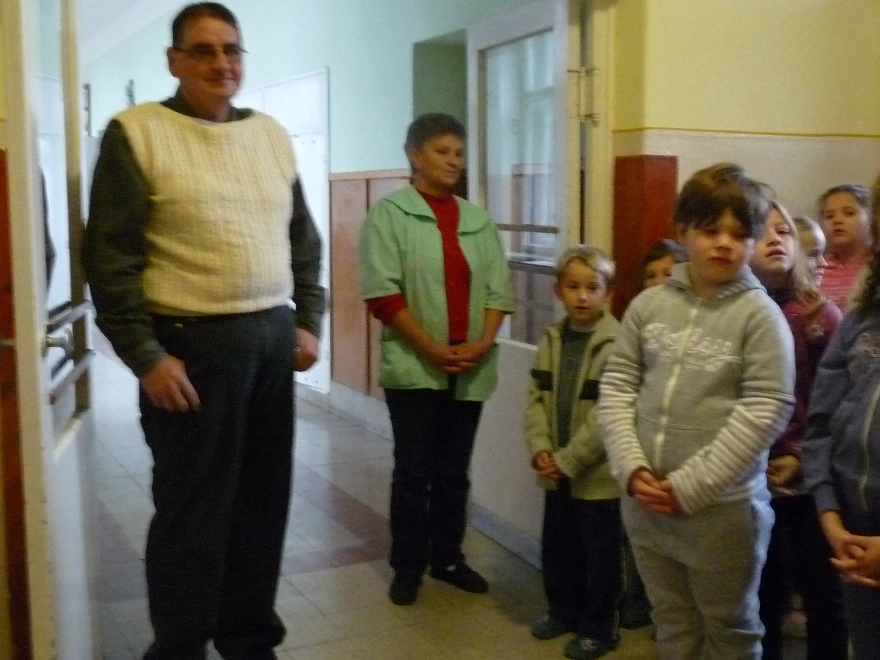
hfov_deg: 44.8
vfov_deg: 34.3
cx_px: 440
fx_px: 1068
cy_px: 330
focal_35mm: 42
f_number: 2.8
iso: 800
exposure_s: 1/20
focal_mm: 4.8
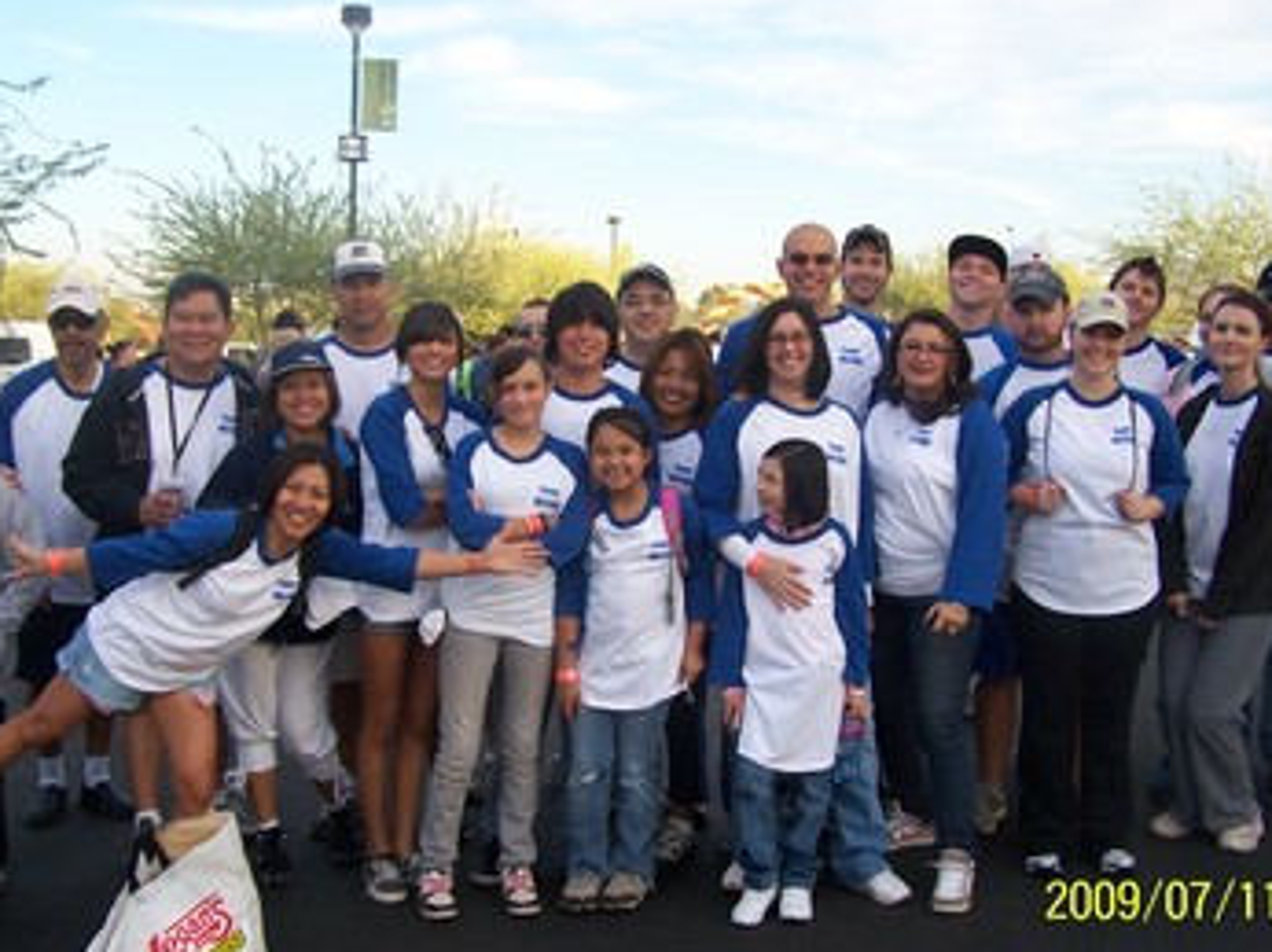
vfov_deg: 33.6
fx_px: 1579
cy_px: 498
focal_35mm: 43
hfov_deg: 43.9
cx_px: 653
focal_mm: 6.3
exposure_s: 1/125
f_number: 2.8
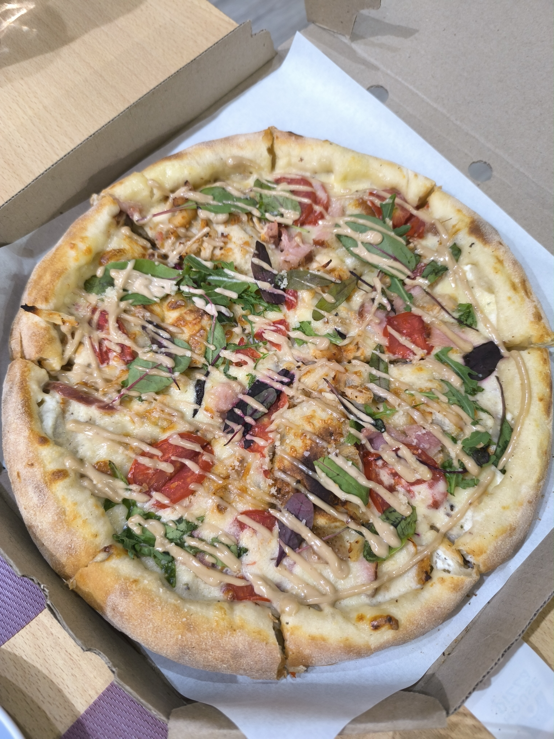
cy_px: 370
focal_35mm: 23
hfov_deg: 58.9
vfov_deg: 73.9
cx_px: 277
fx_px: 491
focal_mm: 6.14
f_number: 1.65
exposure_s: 1/25
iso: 1600
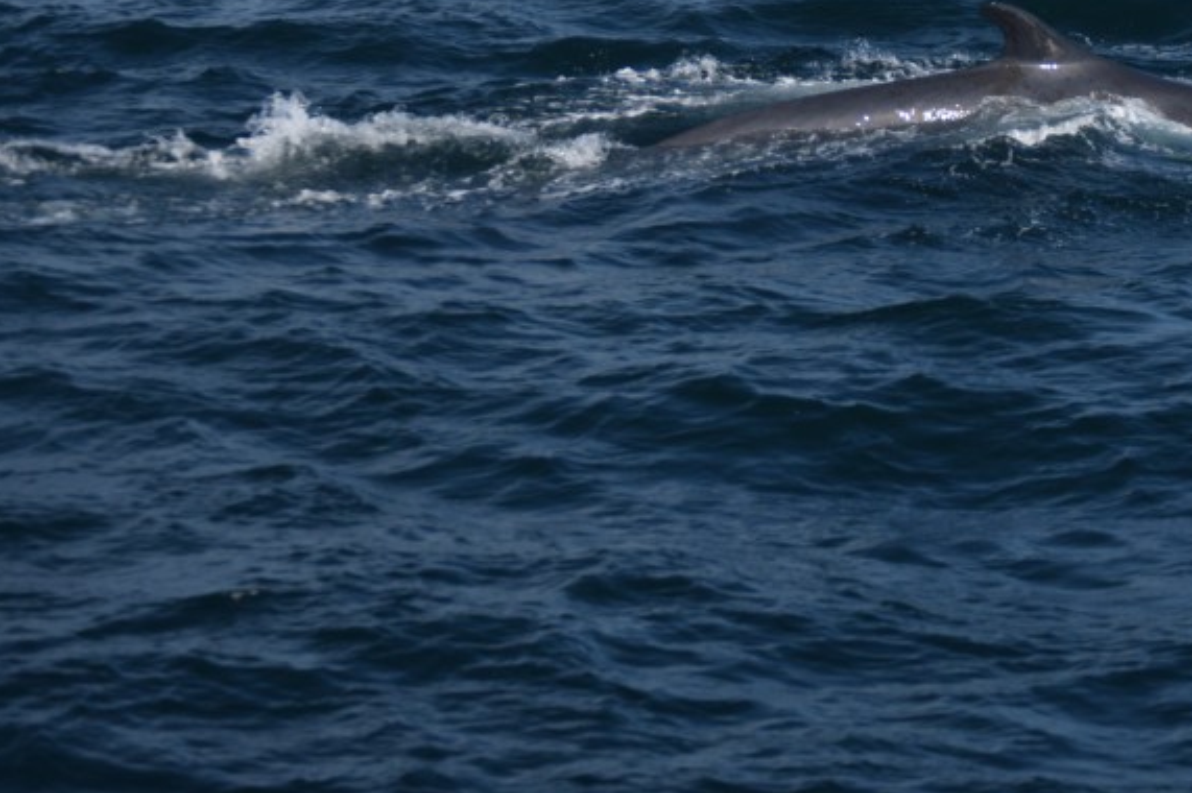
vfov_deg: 7.8
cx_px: 881
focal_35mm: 176
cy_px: 44
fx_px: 5824
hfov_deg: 11.7
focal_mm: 62
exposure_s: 1/4000
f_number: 4.2
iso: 200
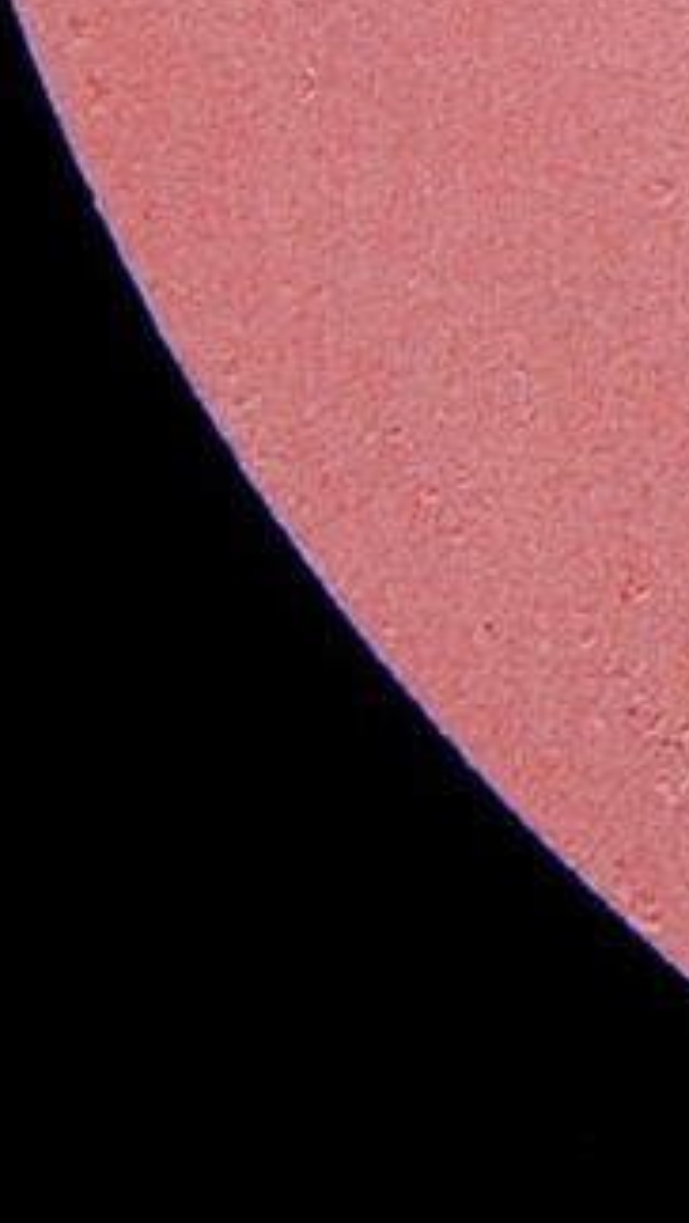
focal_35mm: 340
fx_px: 11036
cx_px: 2139
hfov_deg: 3.5
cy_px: -716
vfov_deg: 6.3
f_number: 4.5
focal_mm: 35
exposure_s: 1/80
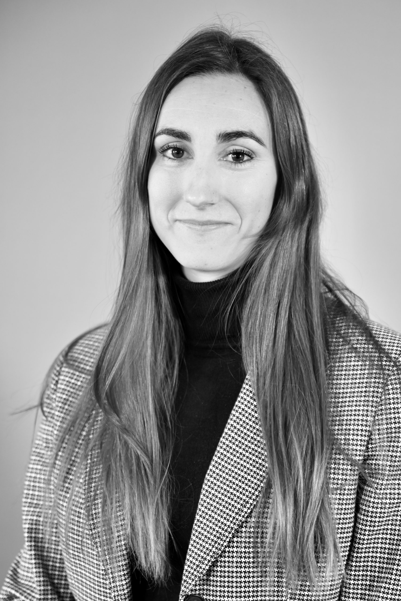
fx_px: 1170
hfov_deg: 19.5
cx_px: 200
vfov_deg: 28.8
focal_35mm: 70
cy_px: 300
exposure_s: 1/40
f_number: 3.2
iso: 400
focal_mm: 70
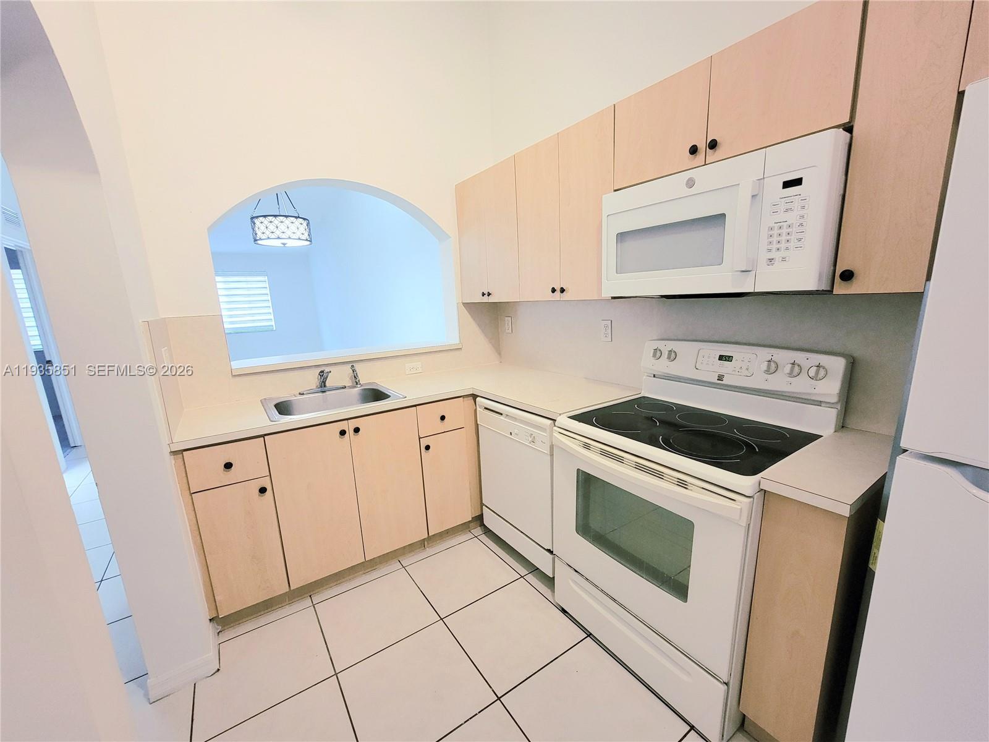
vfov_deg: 89.9
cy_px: 371
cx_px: 494
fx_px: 371
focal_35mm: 13
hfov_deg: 106.2
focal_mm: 2.2
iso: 320
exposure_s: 1/60.2
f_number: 2.2
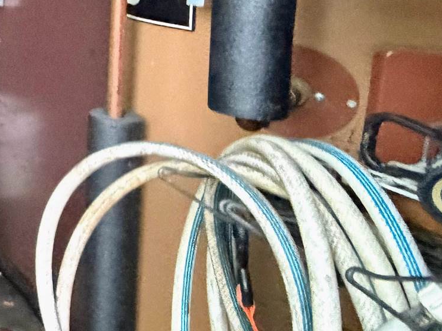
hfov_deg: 20.7
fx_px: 740
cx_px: -384
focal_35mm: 58
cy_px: -50
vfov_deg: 23.4
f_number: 2.2
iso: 1600
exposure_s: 1/35
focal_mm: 2.22
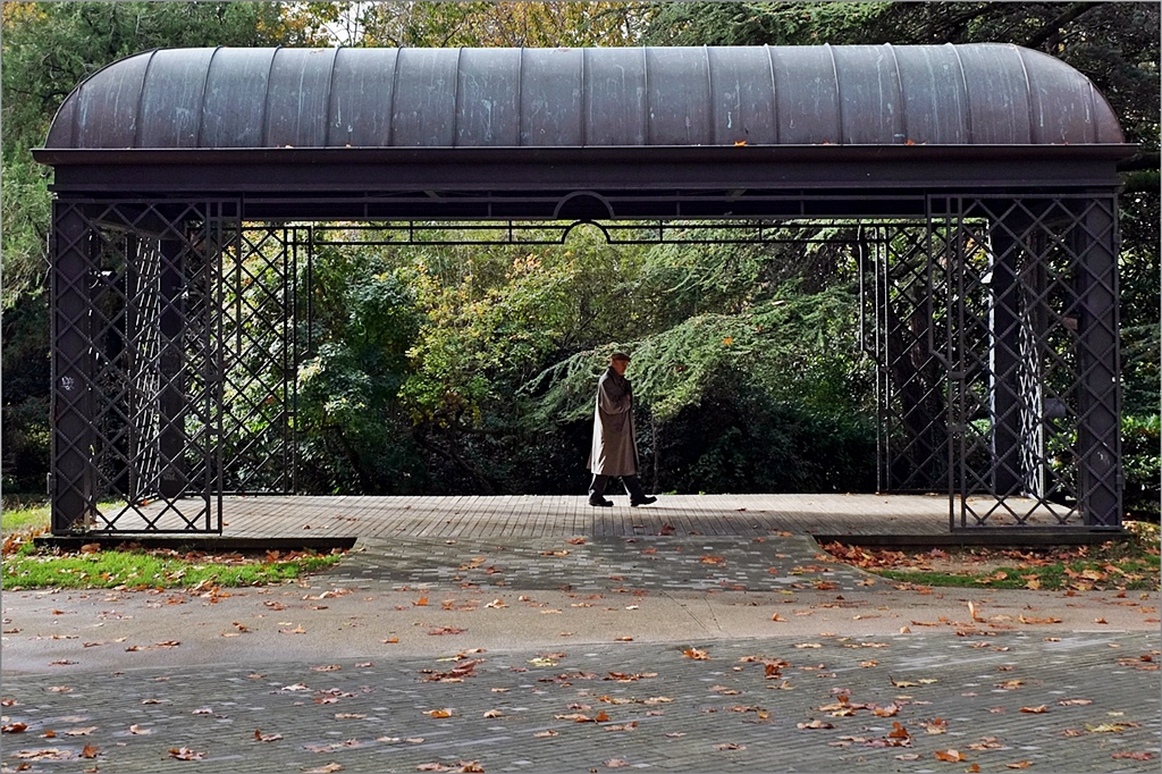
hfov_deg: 46.4
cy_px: 387
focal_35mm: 42
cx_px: 581
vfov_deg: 31.9
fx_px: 1355
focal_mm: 28.2
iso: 400
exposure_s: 1/180
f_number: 8
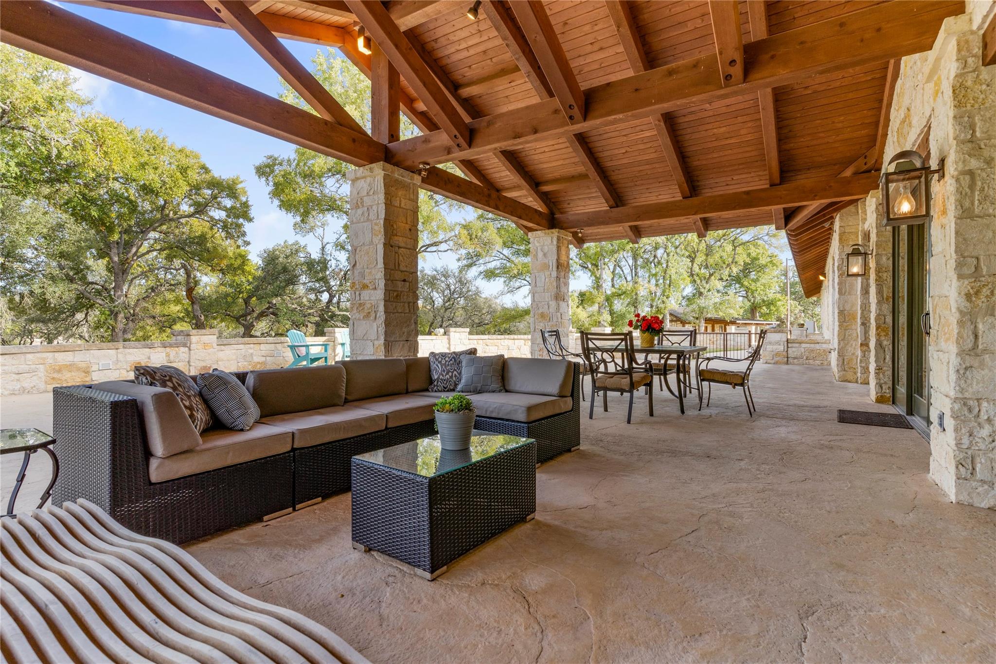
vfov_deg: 70.4
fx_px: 470
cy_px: 332
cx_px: 498
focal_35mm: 17
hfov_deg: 93.3
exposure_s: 1/30
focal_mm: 17
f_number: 8
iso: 400
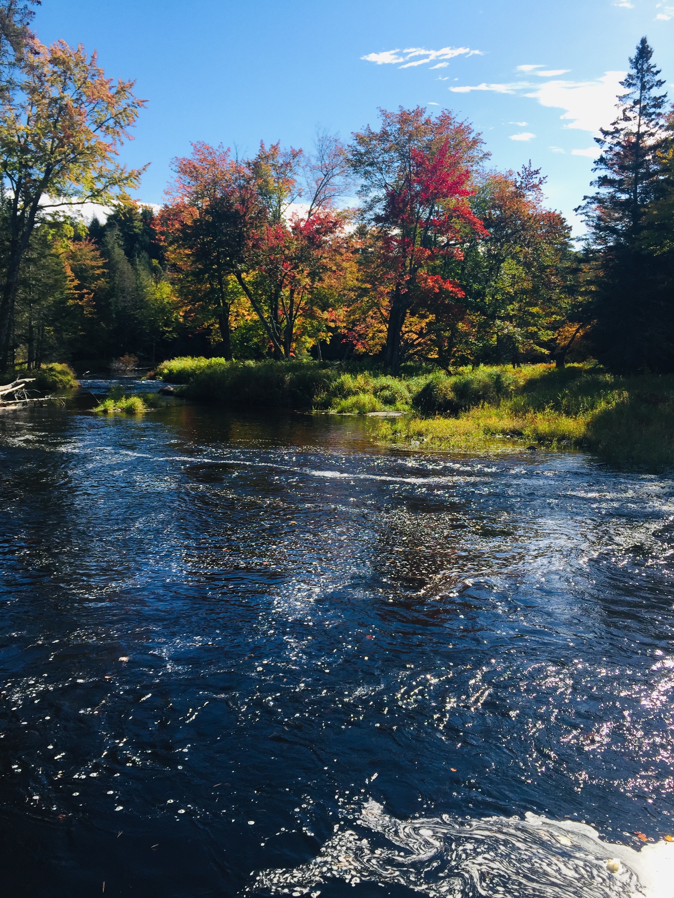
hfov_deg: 48.2
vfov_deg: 61.7
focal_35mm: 29
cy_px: 449
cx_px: 337
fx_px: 753
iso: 32
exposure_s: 1/989
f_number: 2.2
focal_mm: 4.15
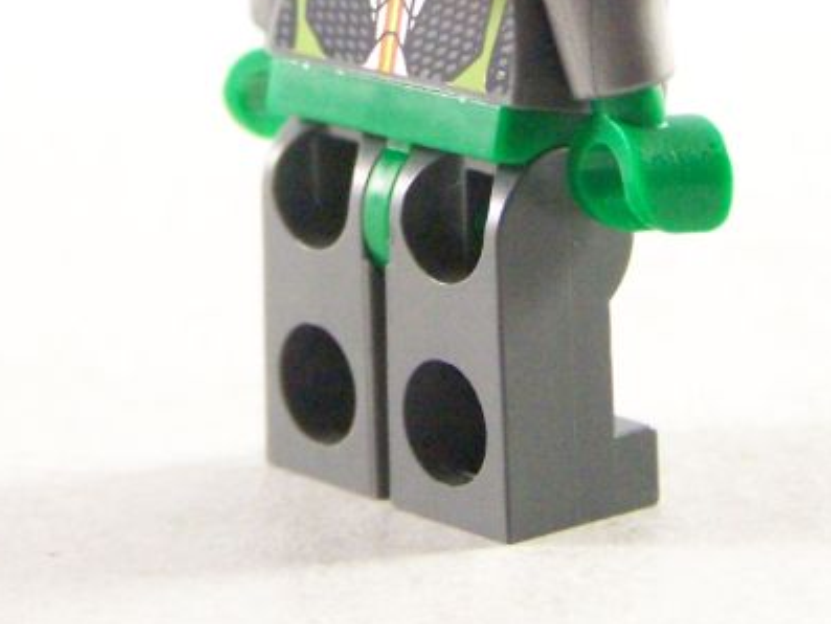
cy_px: -69
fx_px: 4274
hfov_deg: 11.1
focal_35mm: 178
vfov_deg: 8.3
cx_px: 440
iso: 400
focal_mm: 11.5
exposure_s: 1/60
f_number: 3.2
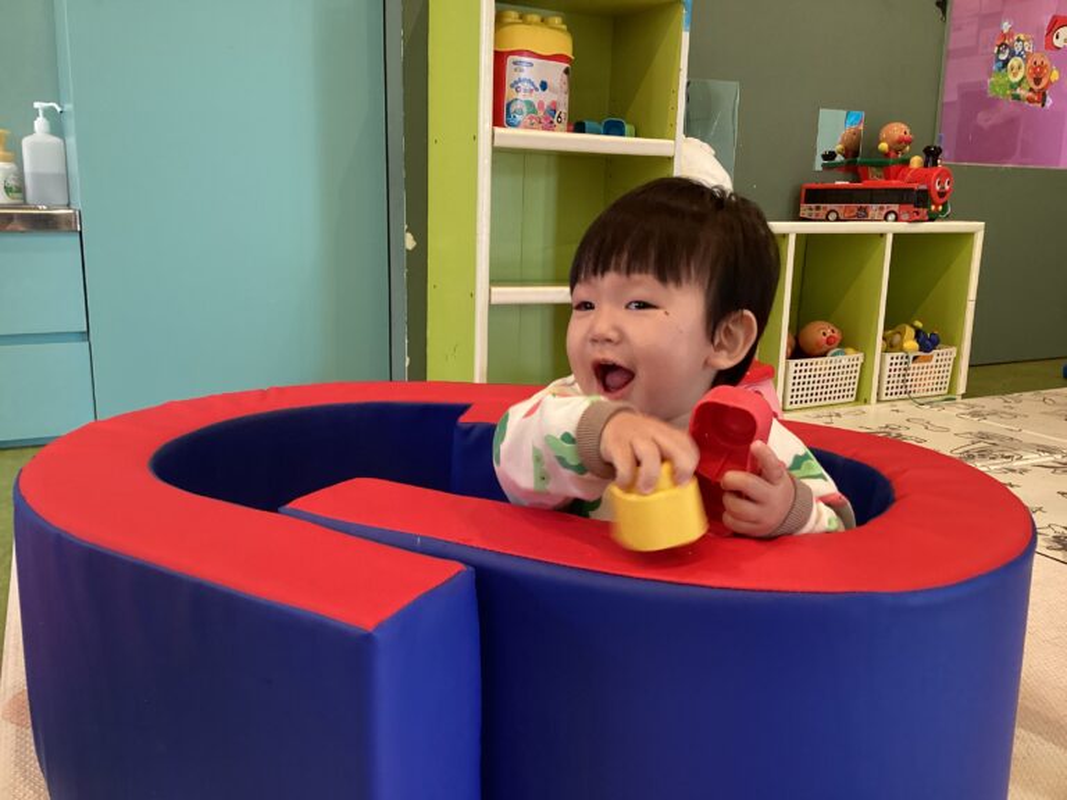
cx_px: 534
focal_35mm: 31
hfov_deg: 58.4
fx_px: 956
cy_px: 400
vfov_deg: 45.4
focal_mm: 3.3
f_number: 2.4
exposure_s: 1/60
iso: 250
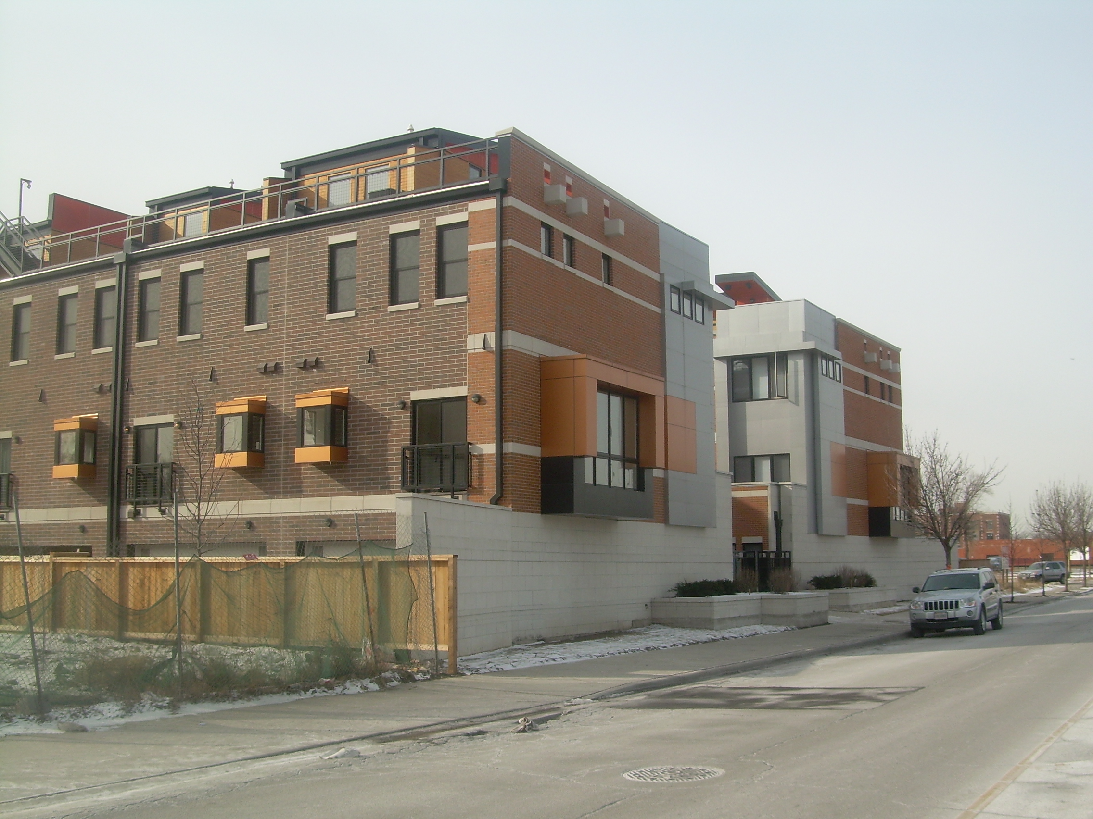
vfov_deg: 37.7
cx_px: 546
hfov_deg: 49.0
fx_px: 1200
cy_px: 410
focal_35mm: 38
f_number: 4.6
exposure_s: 1/386
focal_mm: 6.3
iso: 50
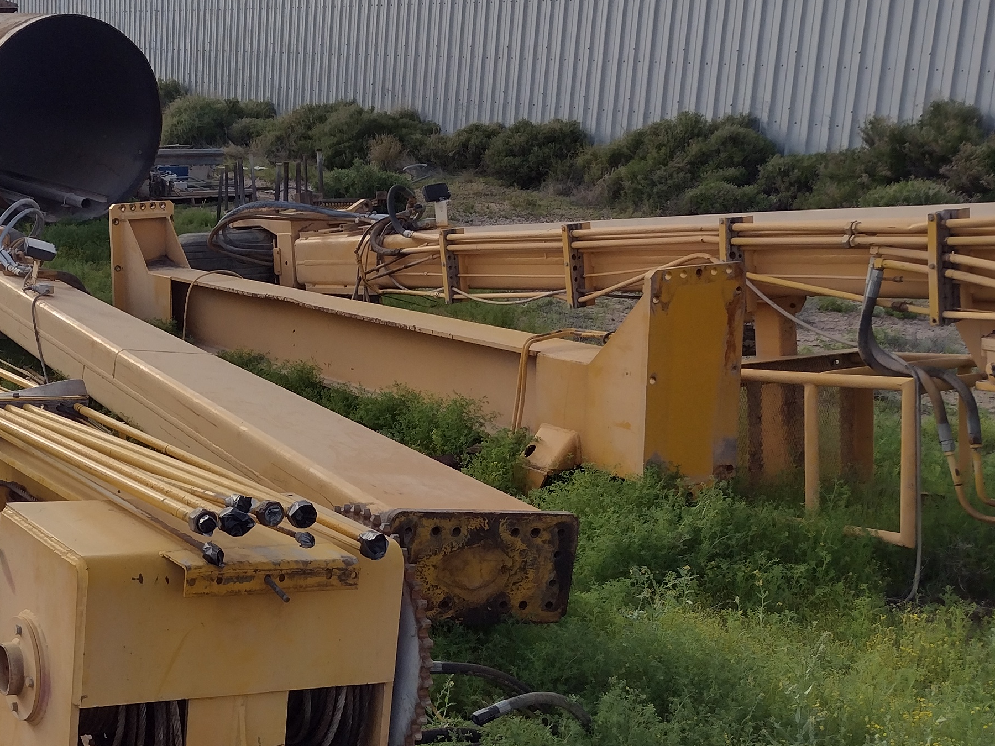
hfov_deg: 30.9
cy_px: 456
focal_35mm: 60
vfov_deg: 24.4
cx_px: 121
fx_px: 1725
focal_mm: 4.71
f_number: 1.7
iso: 100
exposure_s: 1/1692
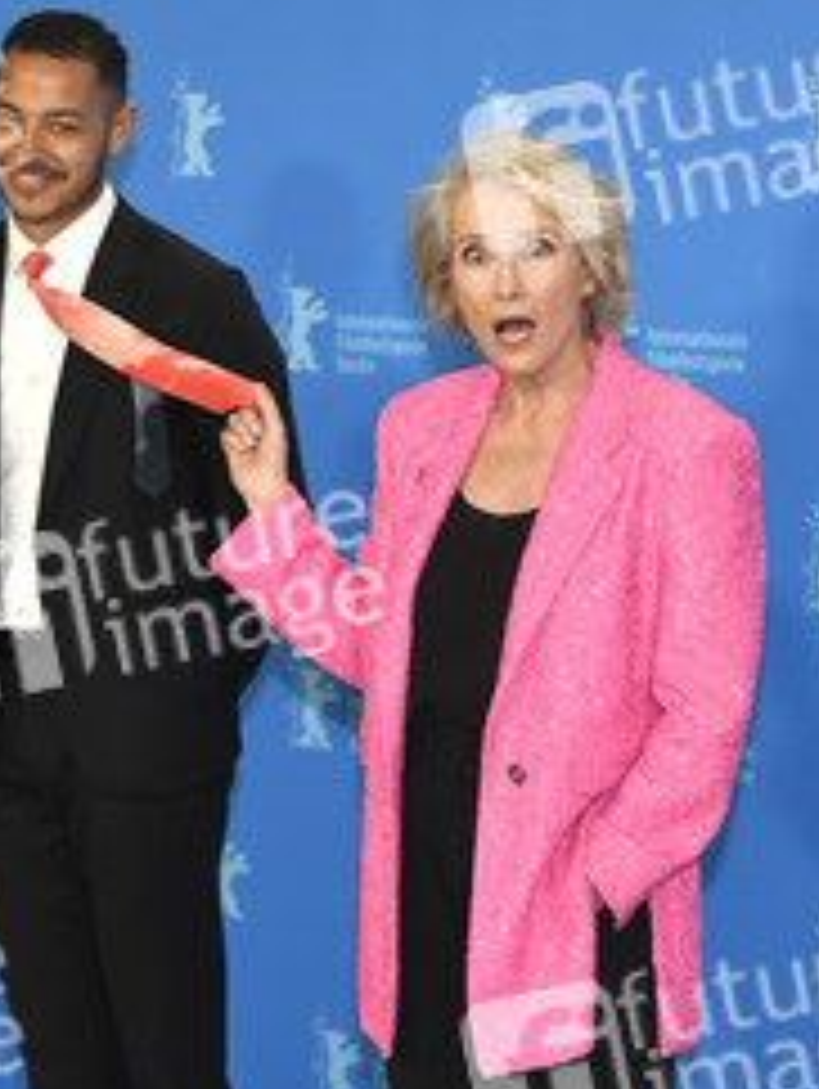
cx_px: 284
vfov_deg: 17.6
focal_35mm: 111
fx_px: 3495
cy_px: 824
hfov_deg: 13.3
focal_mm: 70
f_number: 3.5
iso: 640
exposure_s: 1/400
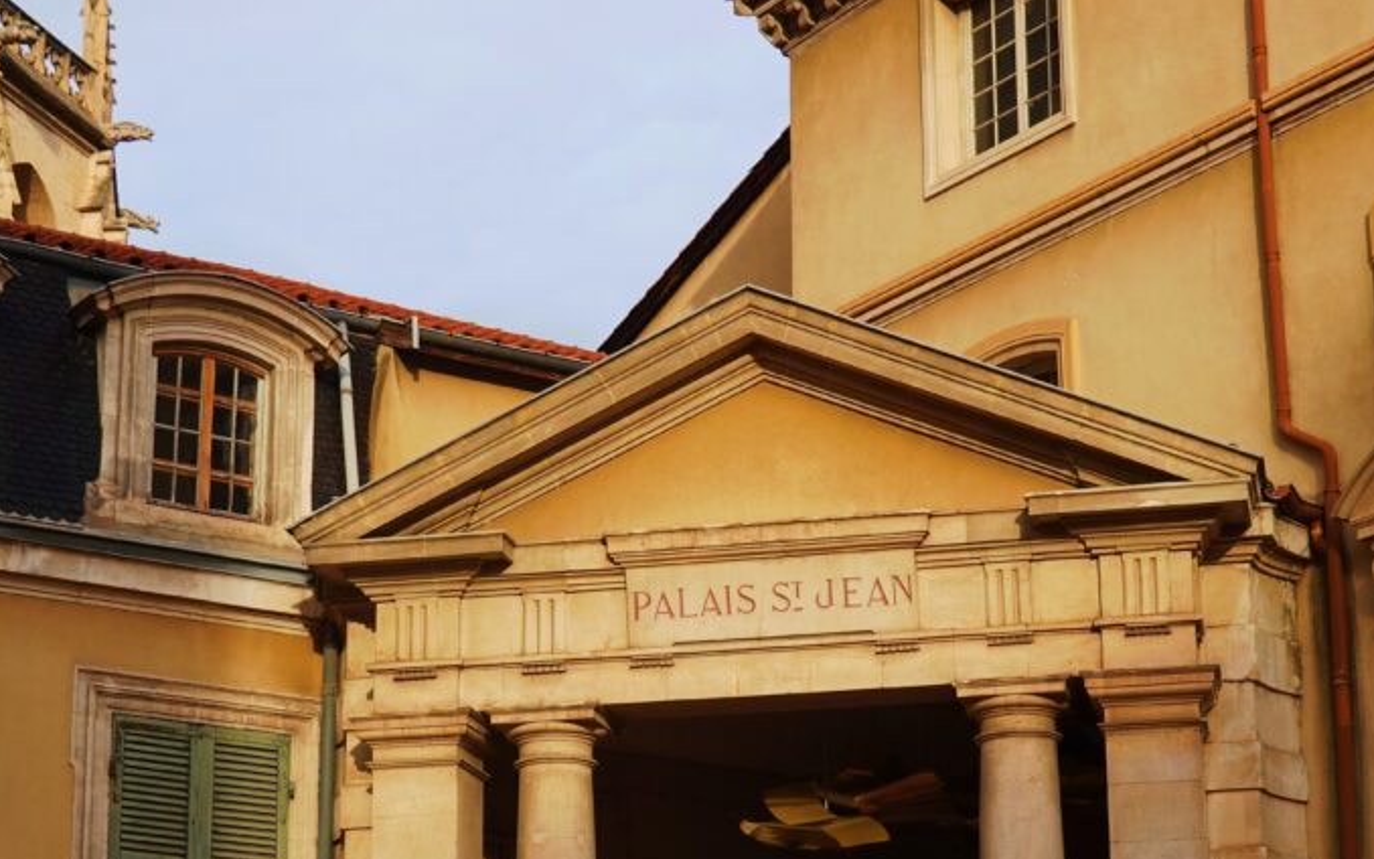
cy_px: 679
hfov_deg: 26.8
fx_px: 2884
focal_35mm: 77
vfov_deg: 16.8
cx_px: 686
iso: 125
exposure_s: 1/250
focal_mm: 19.03
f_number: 5.6
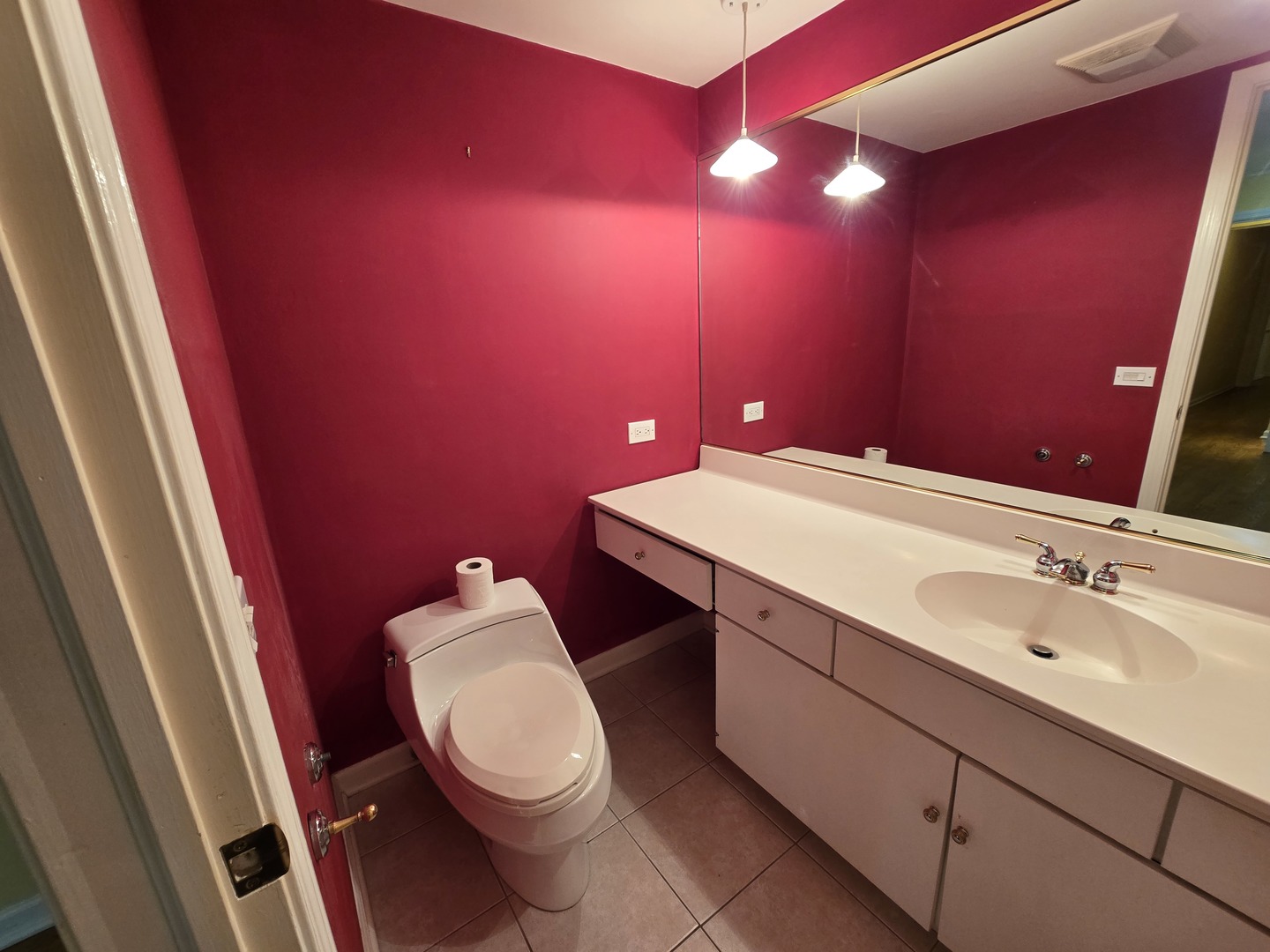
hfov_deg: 106.2
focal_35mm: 13
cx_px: 635
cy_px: 476
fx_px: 477
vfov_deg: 89.9
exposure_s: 1/60
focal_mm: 2.2
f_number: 2.2
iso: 160
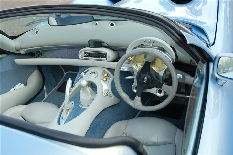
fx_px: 243
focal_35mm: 38
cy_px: 78
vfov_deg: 35.5
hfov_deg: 51.3
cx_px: 116
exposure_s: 1/160
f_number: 6.3
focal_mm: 25
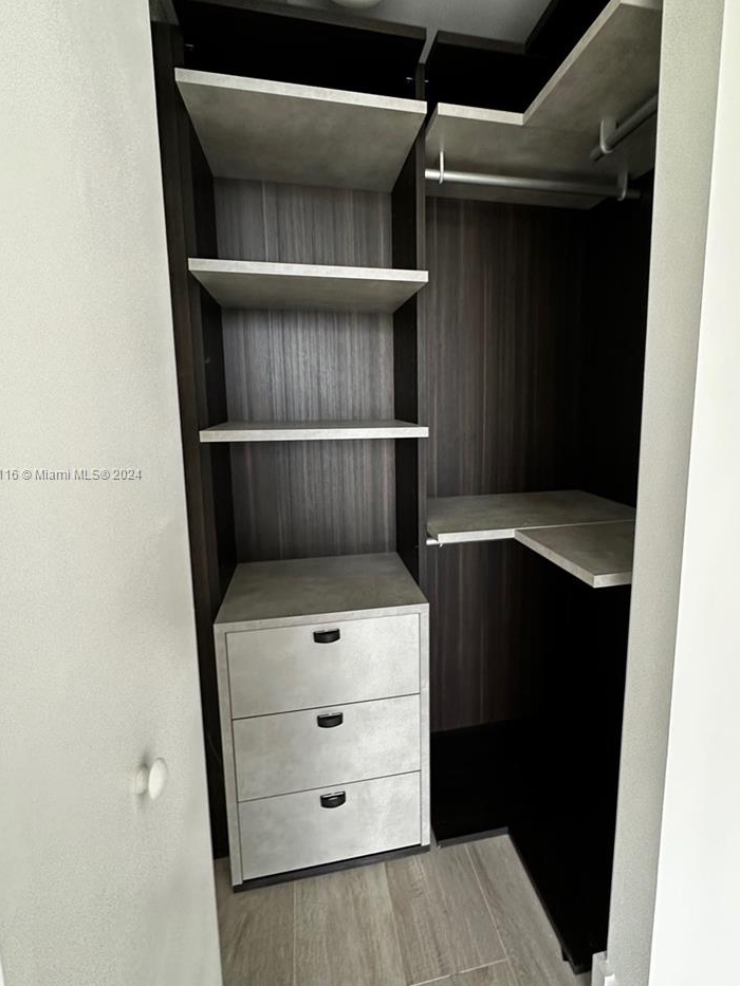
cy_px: 475
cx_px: 423
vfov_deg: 87.7
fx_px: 513
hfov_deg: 71.2
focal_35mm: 18
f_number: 2.2
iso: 320
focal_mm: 2.22
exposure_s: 1/60
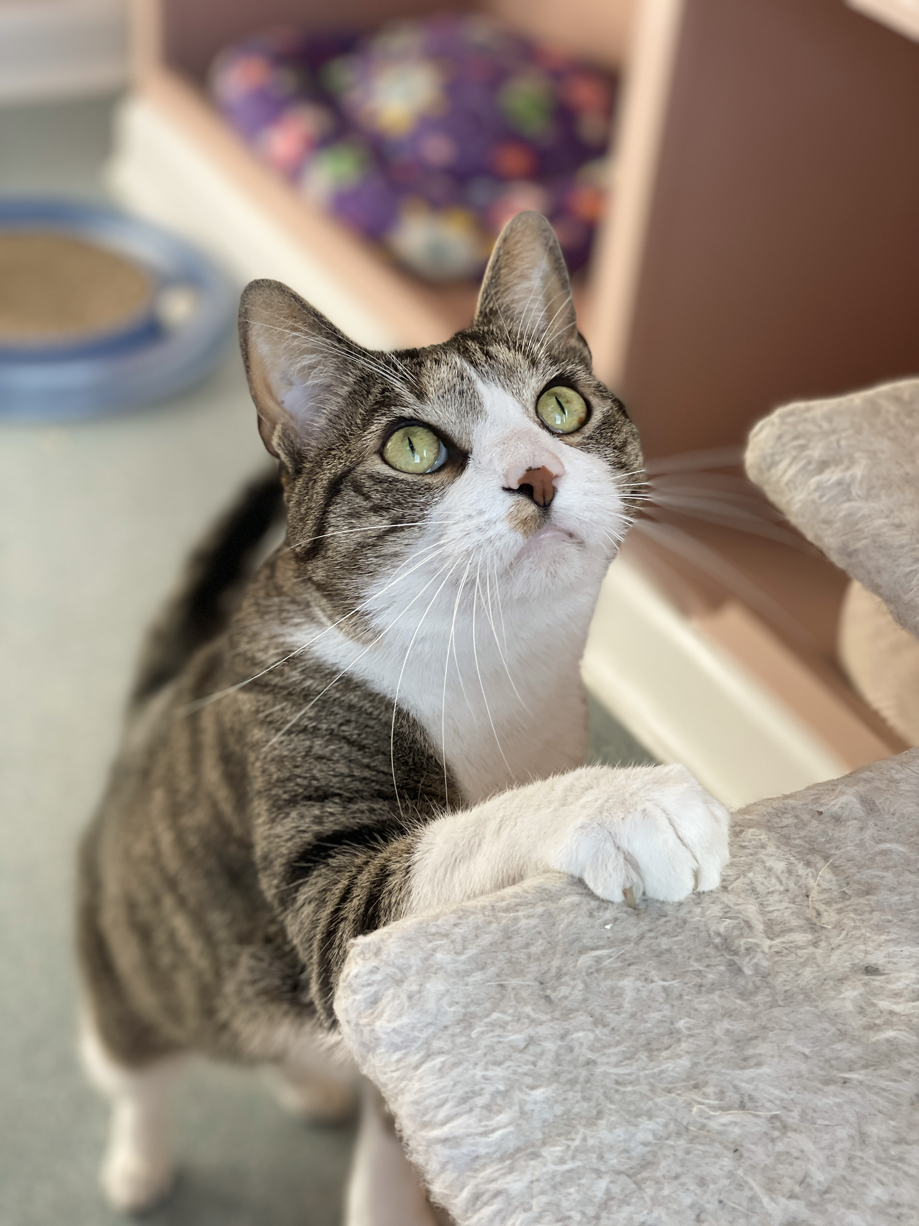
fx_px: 1841
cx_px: 460
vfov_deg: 36.8
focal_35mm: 52
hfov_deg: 28.0
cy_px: 613
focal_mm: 6
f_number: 2
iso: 50
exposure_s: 1/122
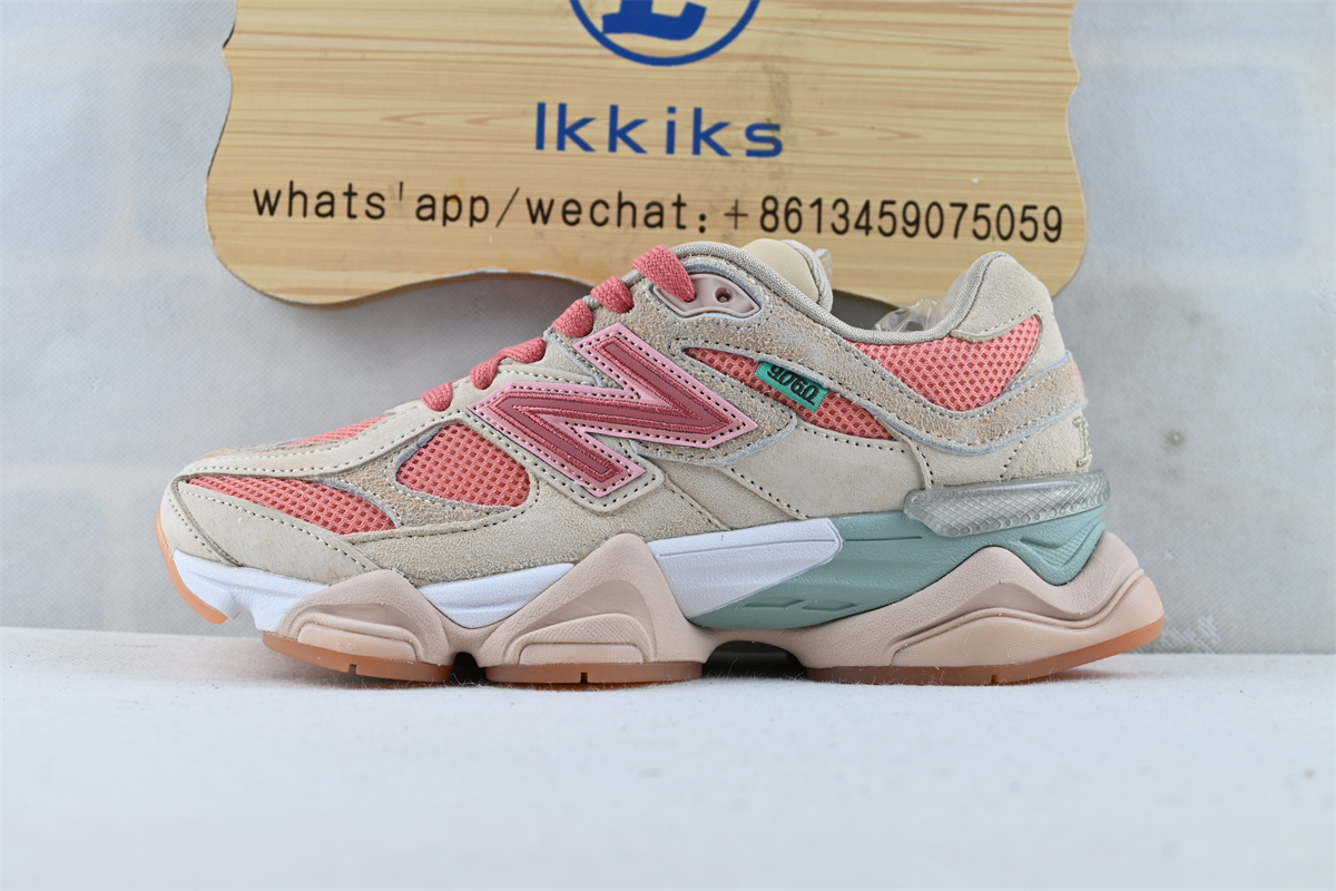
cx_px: 668
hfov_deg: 40.0
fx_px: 1837
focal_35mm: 50
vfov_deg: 27.3
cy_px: 446
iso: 100
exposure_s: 1/50
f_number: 5
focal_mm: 33
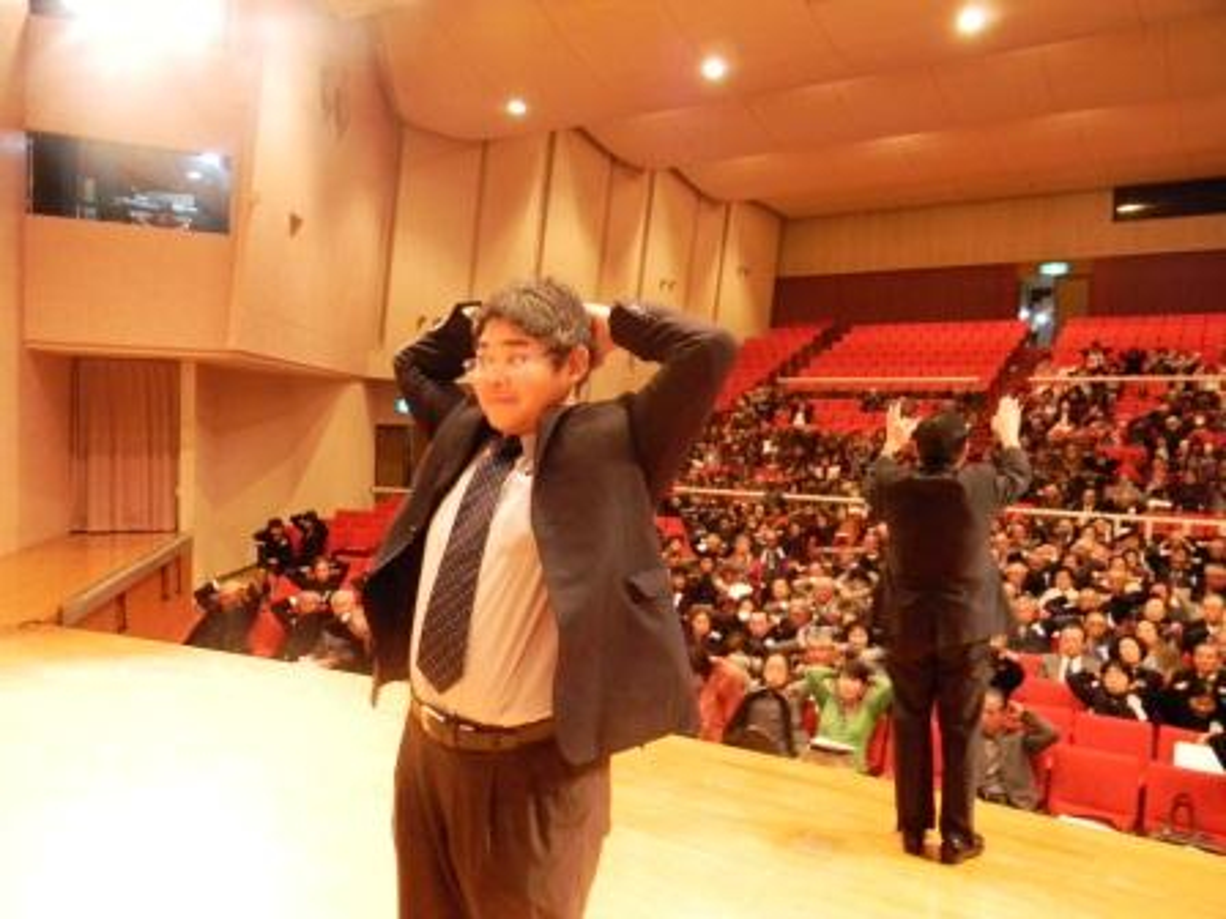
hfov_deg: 63.4
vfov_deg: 49.7
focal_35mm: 28
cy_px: 460
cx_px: 613
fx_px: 992
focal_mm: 5
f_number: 3.5
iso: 400
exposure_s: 1/13
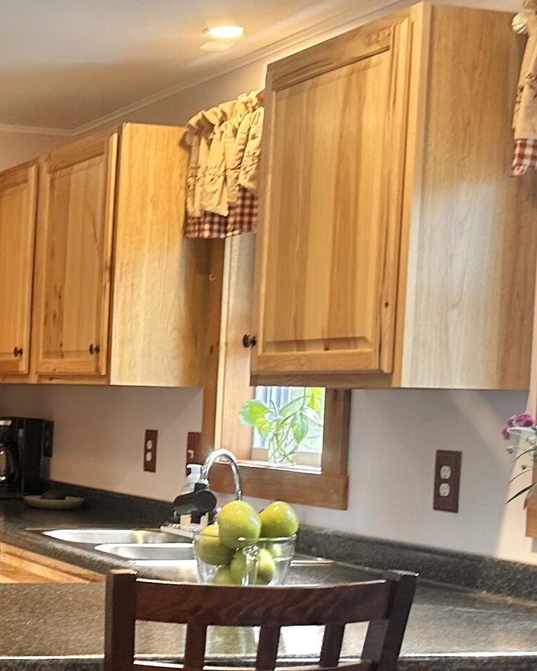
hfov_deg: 19.5
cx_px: -107
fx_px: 1470
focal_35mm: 74
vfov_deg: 25.4
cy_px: 498
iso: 200
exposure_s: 1/60
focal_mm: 6.86
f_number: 1.78
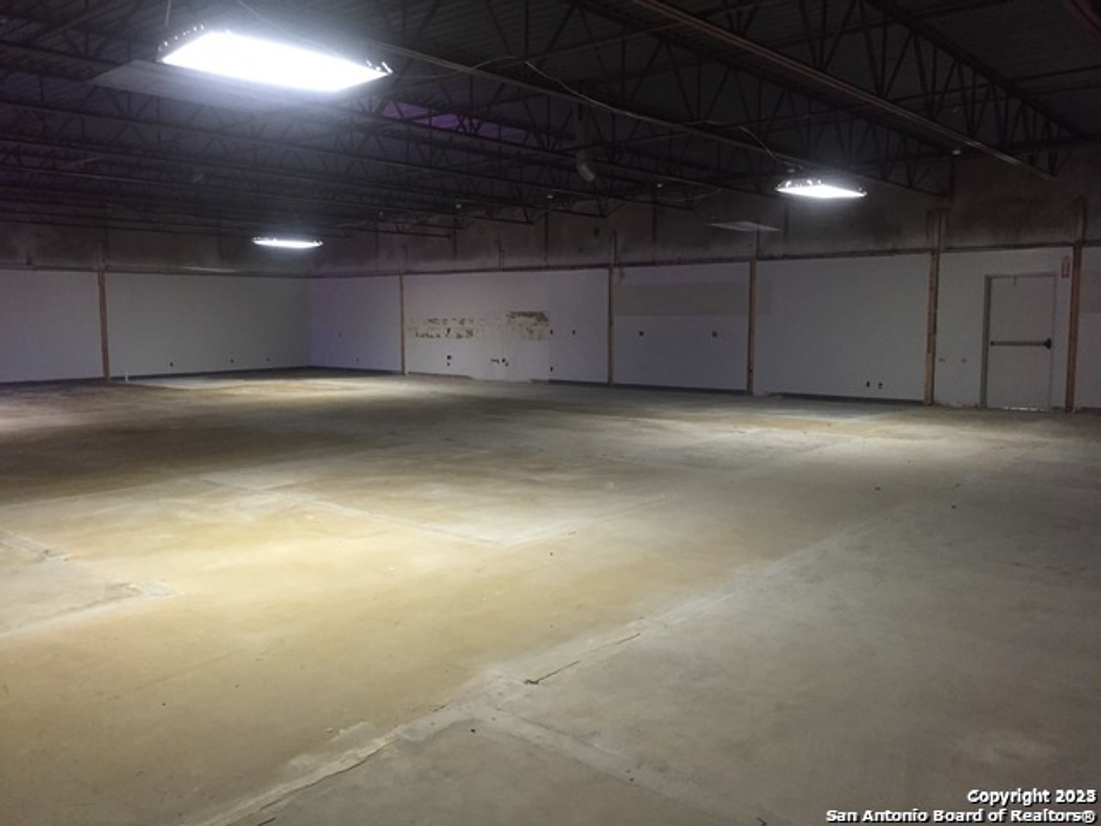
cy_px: 413
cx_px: 550
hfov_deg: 61.7
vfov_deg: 48.2
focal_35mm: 29
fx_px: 922
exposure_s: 1/30
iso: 250
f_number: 2.2
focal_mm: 4.15
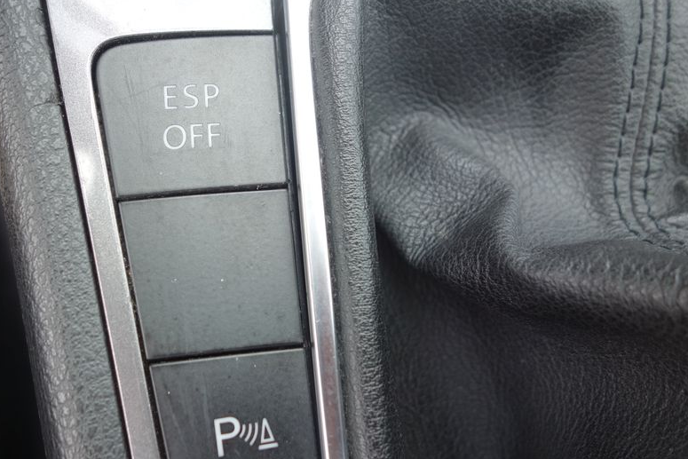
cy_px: 238
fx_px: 707
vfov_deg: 36.0
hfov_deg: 51.2
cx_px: 249
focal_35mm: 37
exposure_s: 1/100
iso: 125
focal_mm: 10.4
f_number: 3.2
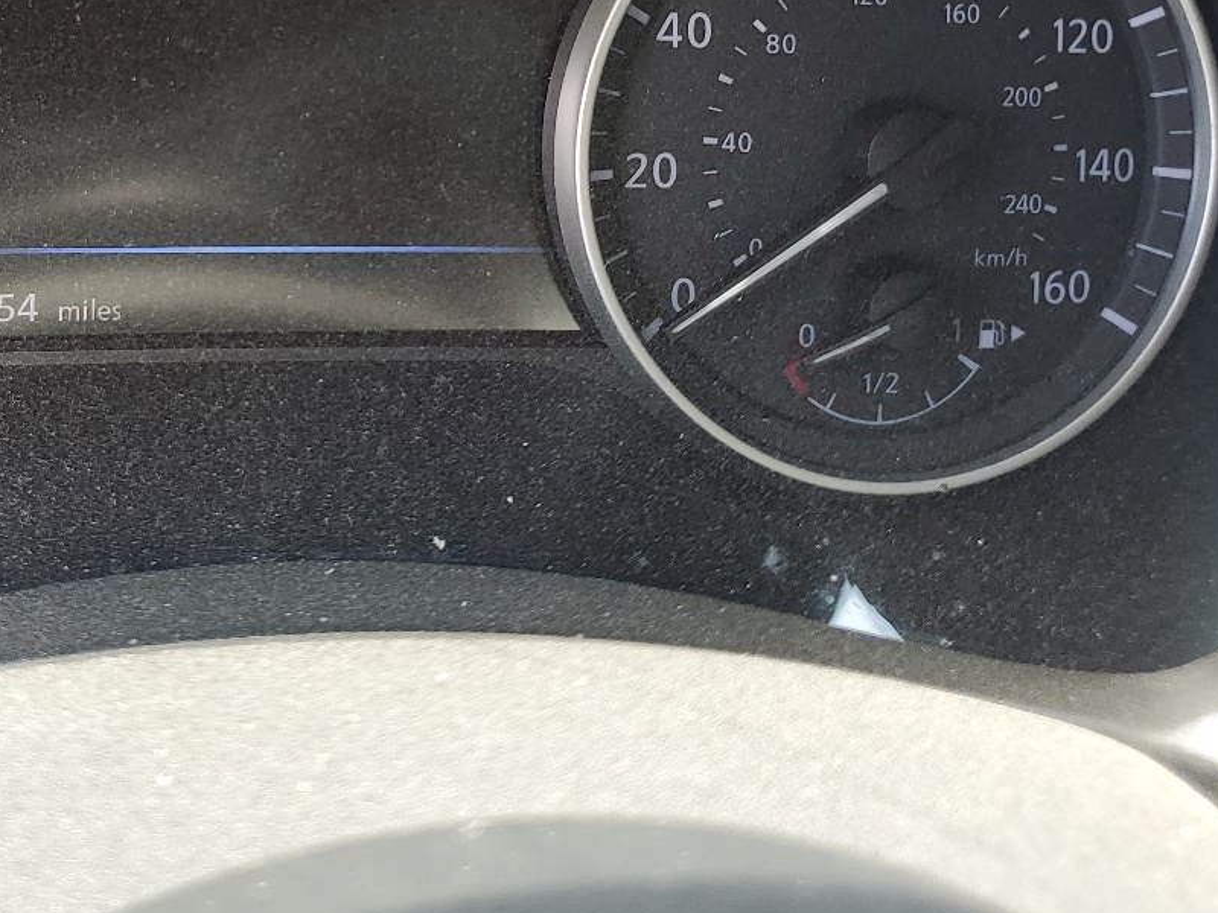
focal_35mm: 52
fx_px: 1830
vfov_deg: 27.2
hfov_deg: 35.7
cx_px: 263
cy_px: 117
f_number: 1.5
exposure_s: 1/60.2
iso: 50
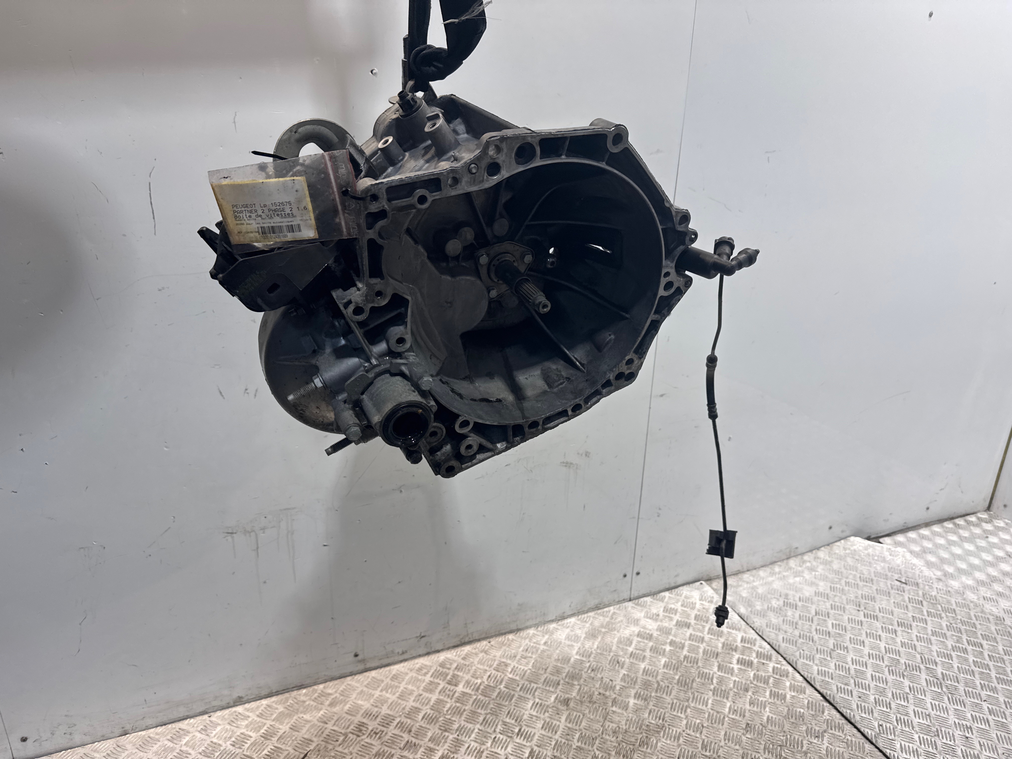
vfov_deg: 56.8
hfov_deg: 71.6
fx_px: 702
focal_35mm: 24
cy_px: 380
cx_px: 506
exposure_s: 1/100
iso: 64
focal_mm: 6.76
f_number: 1.78
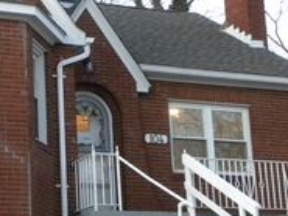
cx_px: 48
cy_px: 108
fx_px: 924
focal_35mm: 111
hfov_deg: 17.5
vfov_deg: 13.4
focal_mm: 7.3
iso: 400
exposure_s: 1/67.7
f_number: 3.2
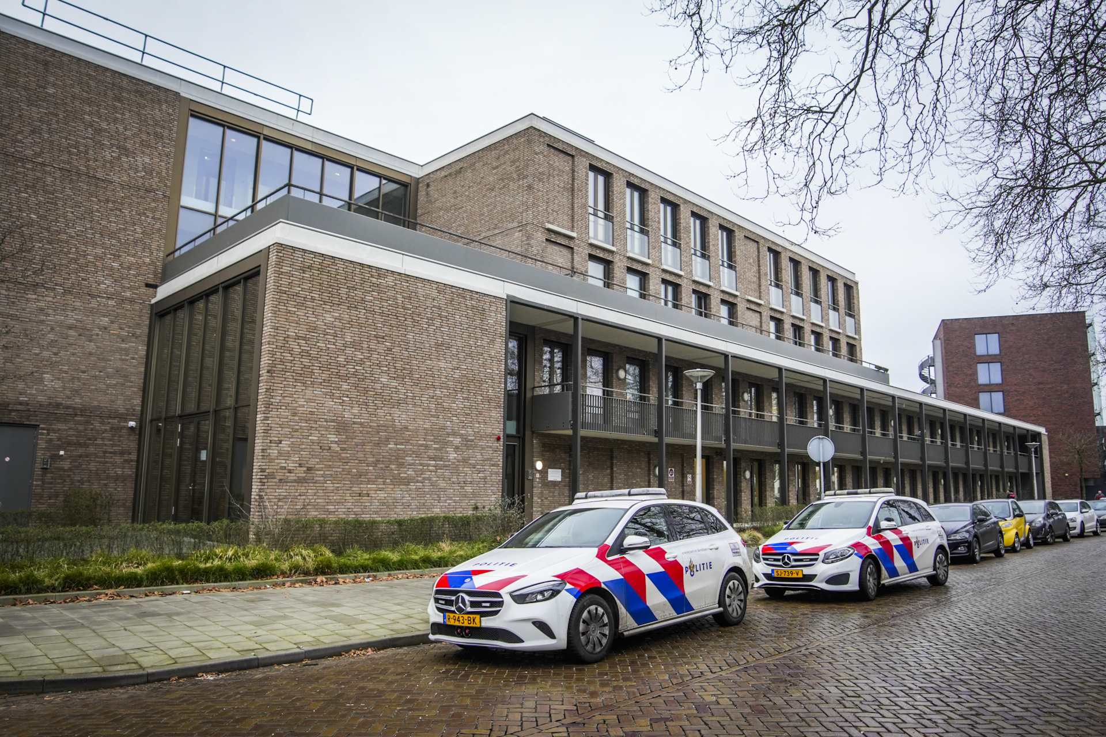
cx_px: 553
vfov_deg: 53.1
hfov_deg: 73.7
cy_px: 368
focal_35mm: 24
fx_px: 737
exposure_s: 1/800
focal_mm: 16
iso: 400
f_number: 2.8
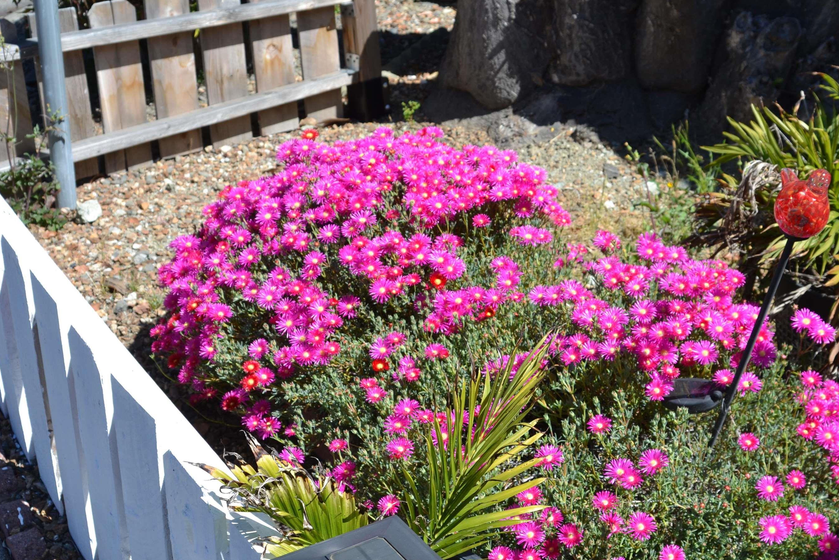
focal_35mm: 48
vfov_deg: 28.1
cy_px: 269
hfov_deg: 41.0
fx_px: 1119
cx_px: 477
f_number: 7.1
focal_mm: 28
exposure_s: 1/200
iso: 100
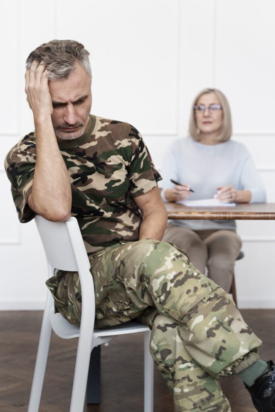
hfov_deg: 24.6
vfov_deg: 36.2
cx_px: 138
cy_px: 206
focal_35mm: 55
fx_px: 630
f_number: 3.2
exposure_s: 1/250
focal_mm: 55
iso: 1250
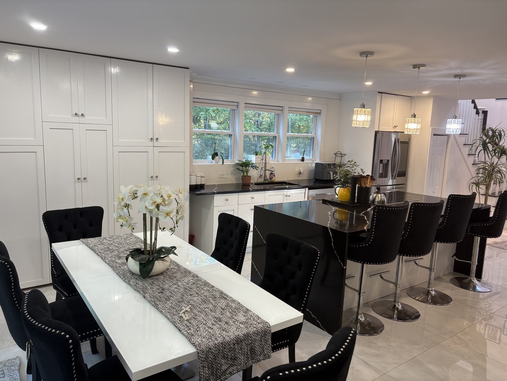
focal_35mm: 26
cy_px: 190
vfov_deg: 53.1
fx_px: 381
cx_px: 254
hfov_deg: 67.3
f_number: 1.6
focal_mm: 5.96
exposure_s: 1/60
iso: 80
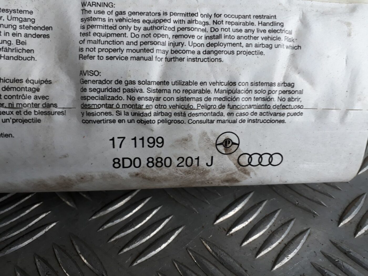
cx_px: 184
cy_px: 138
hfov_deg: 65.3
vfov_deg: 51.4
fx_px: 287
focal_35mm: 27
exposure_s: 1/60
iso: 40
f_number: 1.9
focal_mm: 3.6
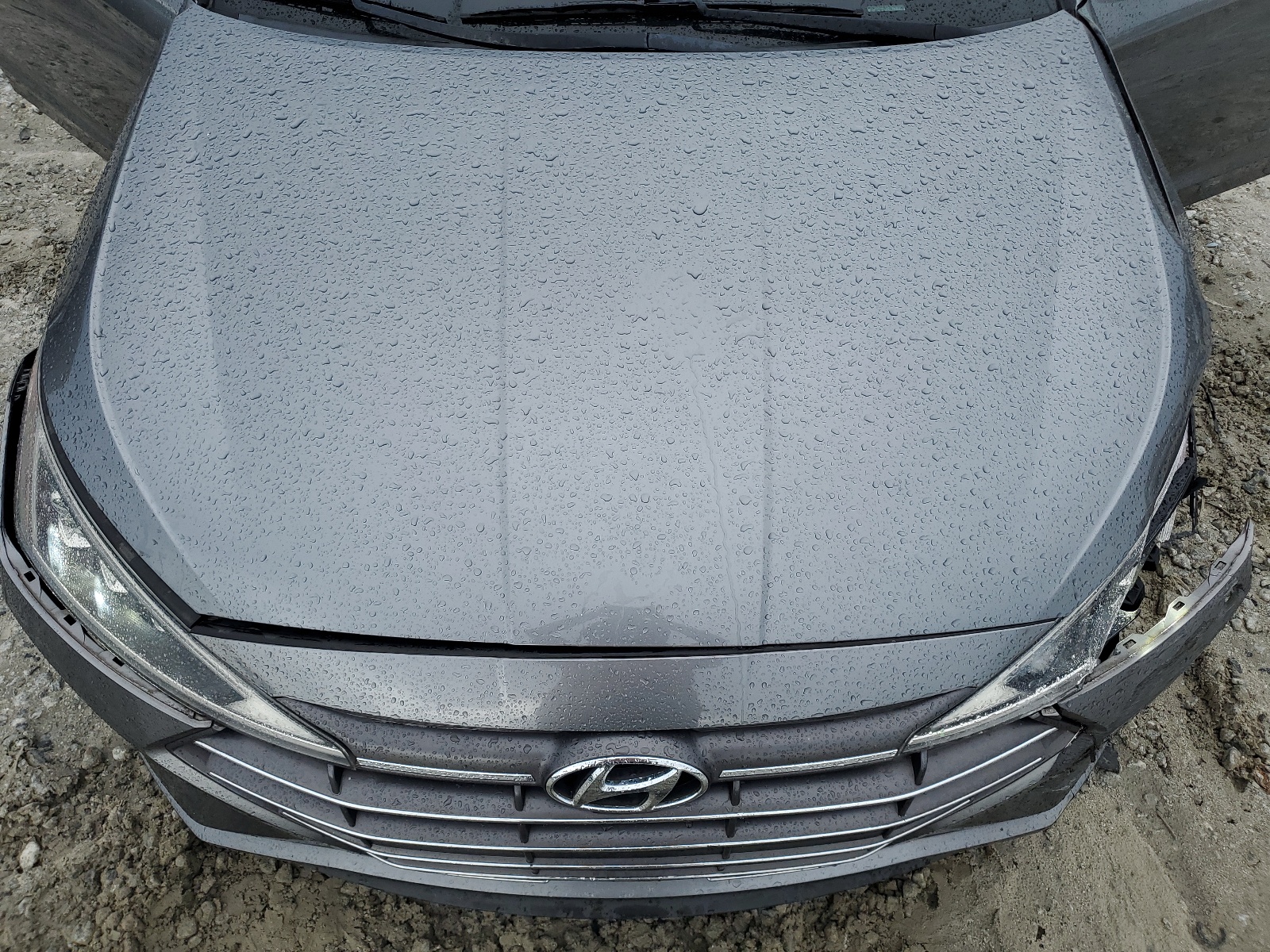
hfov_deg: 67.3
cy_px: 476
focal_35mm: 26
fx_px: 954
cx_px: 635
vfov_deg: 53.1
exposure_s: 1/1429
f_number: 1.5
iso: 50
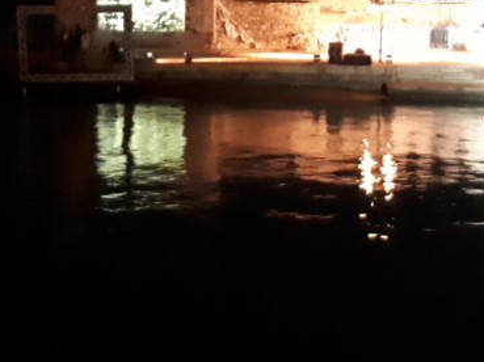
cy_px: 71
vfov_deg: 19.4
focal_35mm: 75
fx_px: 1048
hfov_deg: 26.0
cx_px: 278
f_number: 1.9
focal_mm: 3.6
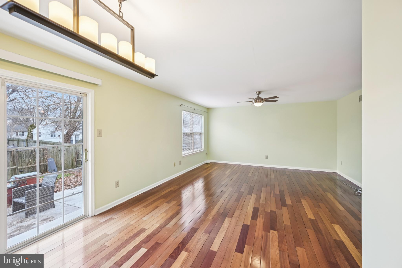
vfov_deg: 81.2
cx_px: 201
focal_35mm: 14
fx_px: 156
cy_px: 134
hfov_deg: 104.3
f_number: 8
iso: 280
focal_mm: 14
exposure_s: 1/15
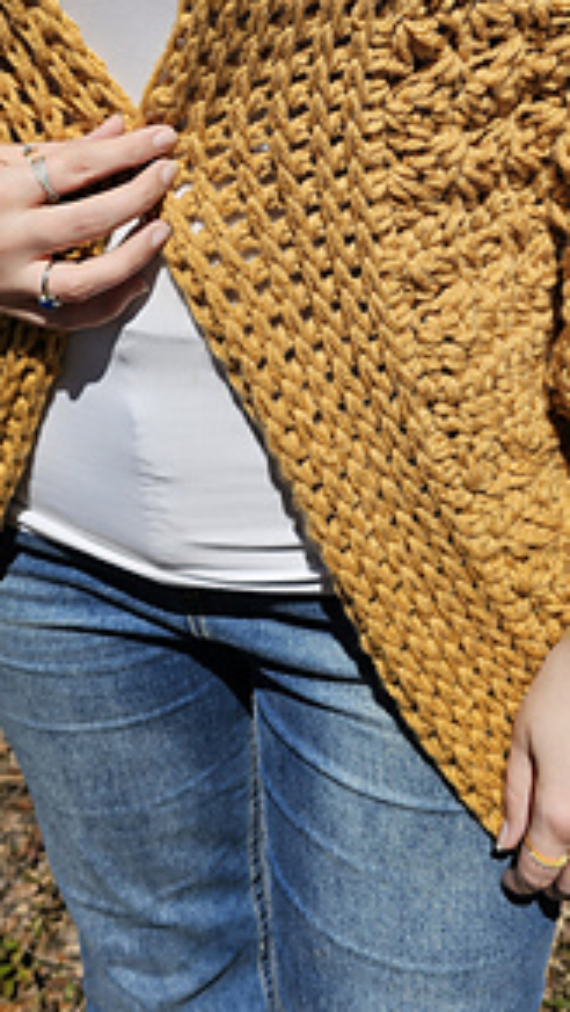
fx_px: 1154
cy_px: 160
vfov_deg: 44.3
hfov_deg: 27.7
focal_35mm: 43
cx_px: 355
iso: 10
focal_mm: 6.3
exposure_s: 1/1067
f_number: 1.7
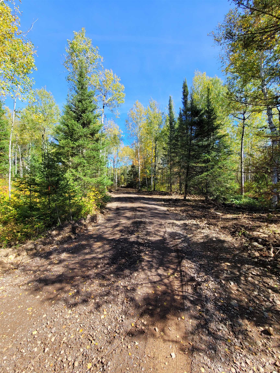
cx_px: 140
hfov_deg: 89.9
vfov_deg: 106.2
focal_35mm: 13
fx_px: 140
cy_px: 186
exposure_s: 1/609
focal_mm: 2.2
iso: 50
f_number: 2.2
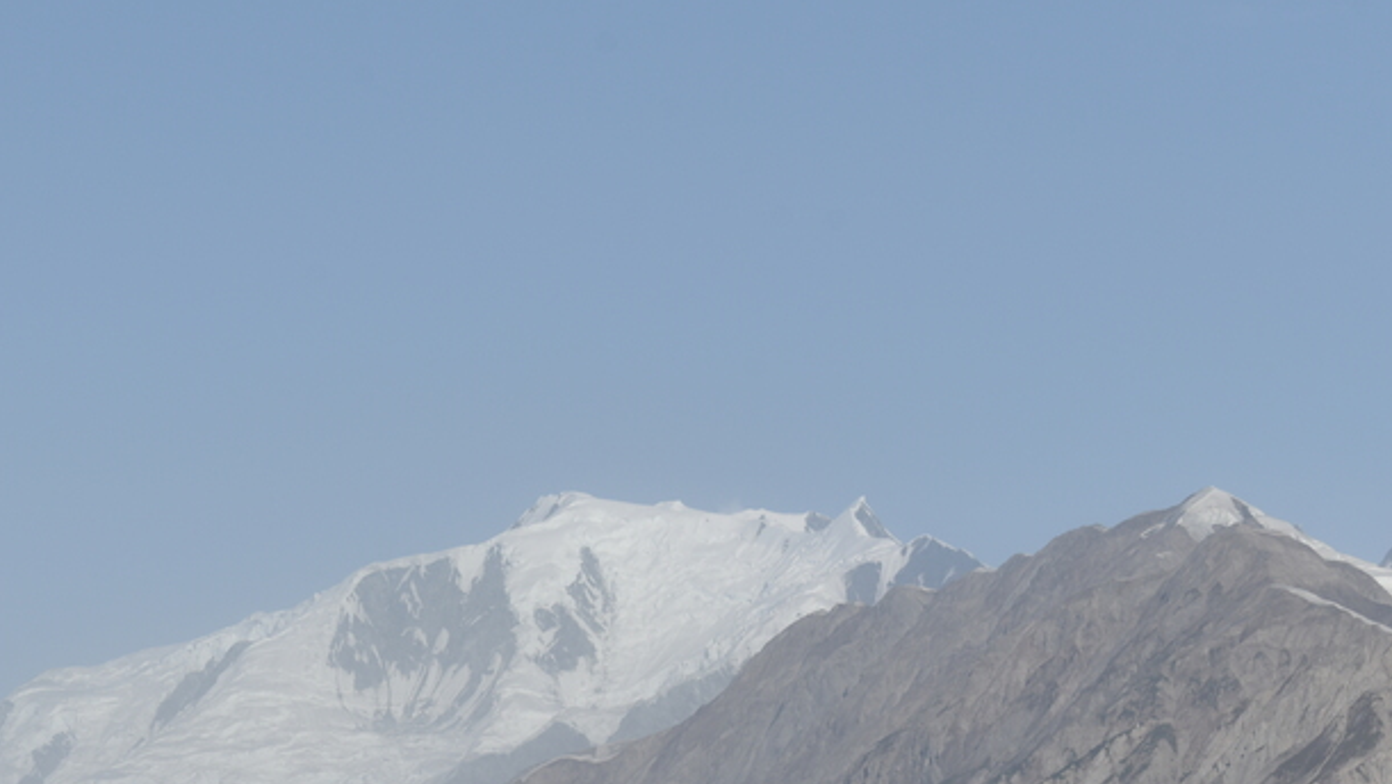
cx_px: 178
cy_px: 930
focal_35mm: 202
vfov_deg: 6.0
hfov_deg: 10.6
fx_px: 7458
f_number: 10
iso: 100
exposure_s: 1/400
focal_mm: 92
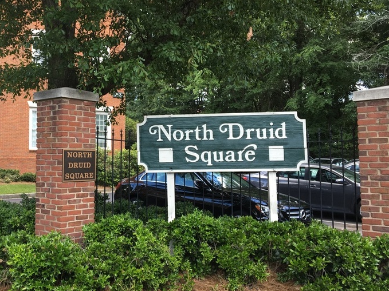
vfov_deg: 35.1
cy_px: 135
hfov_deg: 45.3
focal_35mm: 41
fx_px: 461
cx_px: 141
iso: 32
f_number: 2.2
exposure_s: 1/120
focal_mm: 4.15
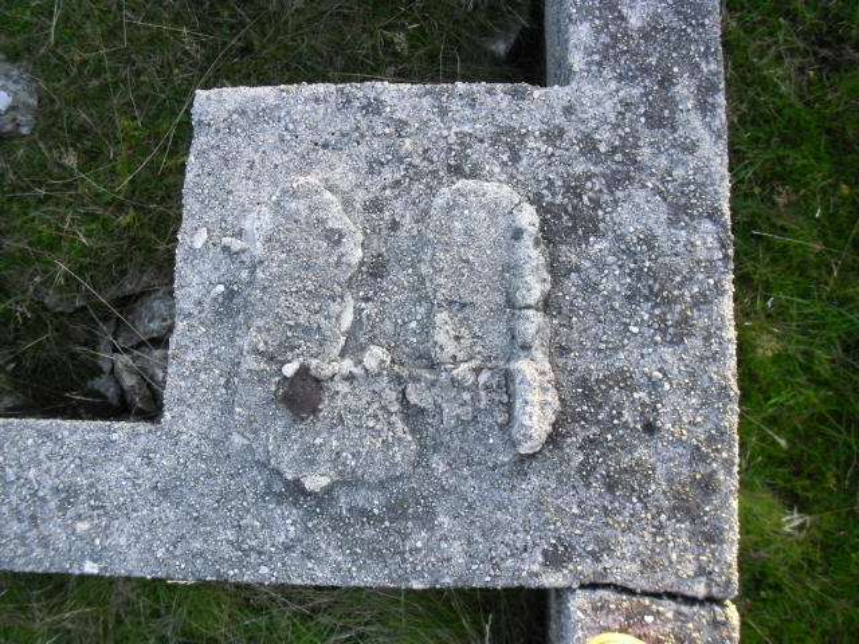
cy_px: 322
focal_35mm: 38
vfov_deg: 37.7
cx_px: 430
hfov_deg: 49.0
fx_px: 943
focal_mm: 6.2
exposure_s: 1/80
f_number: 2.8
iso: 200
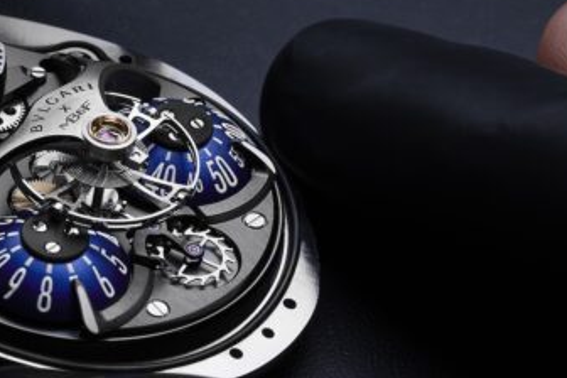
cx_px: -106
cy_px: 122
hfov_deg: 6.4
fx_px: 5071
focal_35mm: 322
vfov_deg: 4.3
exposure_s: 1/125
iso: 32
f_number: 18
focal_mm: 105
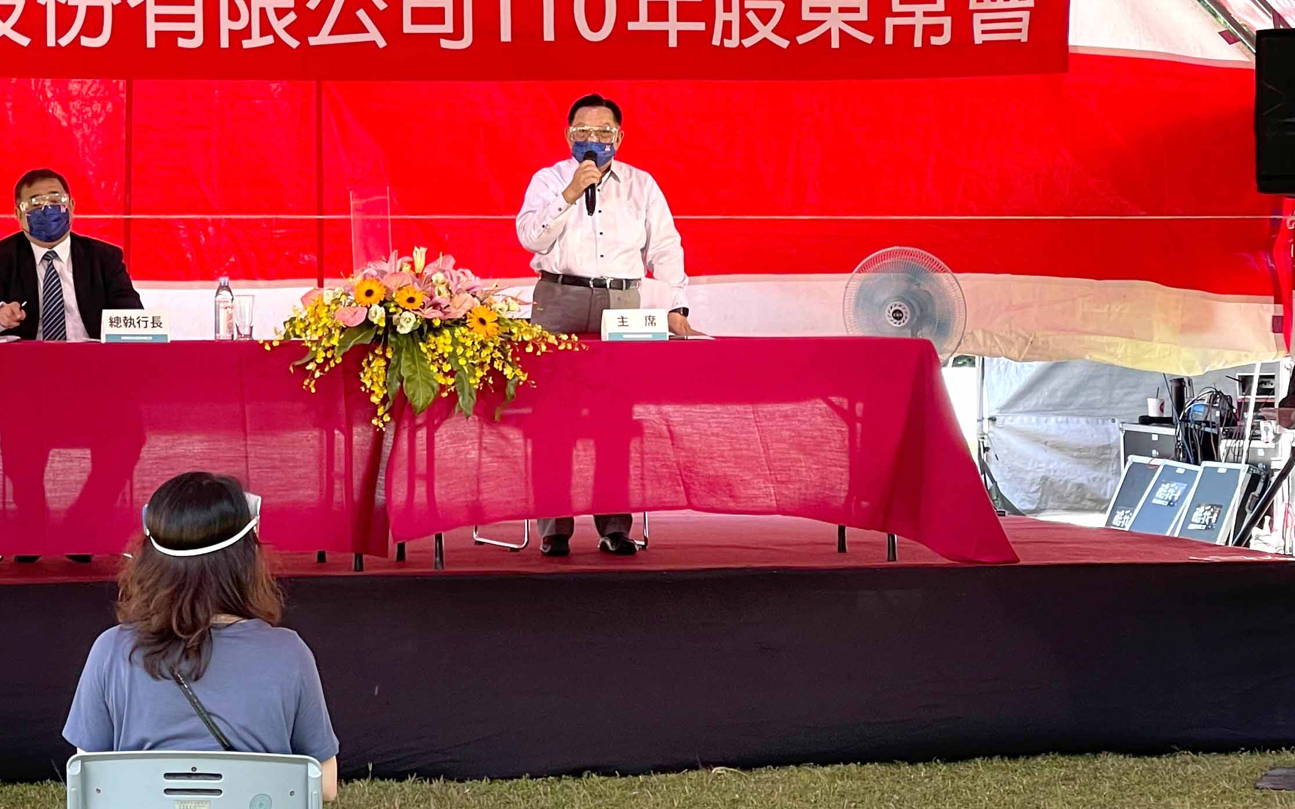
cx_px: 381
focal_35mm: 123
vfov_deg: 10.6
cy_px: 247
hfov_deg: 16.9
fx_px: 4341
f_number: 2.2
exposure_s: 1/122
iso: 32
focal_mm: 7.5
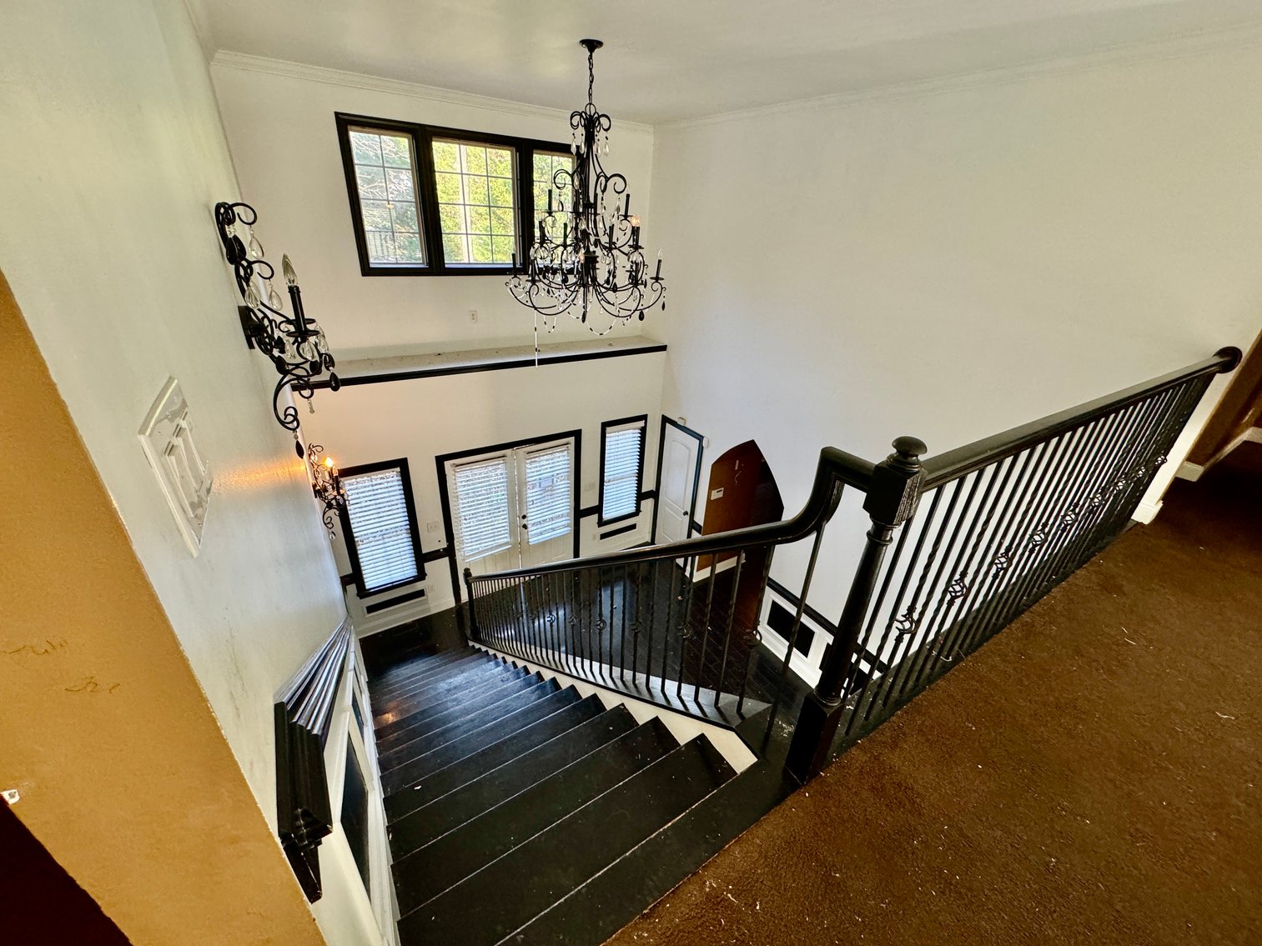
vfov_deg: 85.7
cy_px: 473
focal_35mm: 14
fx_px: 510
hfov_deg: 102.1
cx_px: 631
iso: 250
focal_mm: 2.22
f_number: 2.2
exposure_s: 1/60
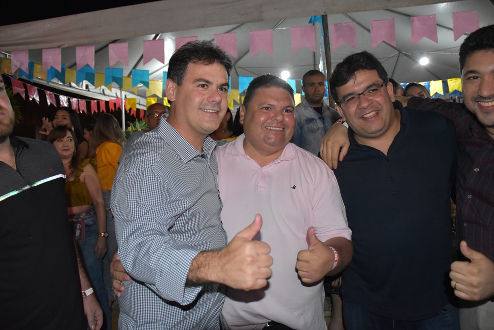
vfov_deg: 47.9
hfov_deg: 67.4
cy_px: 165
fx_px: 371
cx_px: 247
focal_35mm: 27
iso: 2200
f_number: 3.5
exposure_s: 1/60
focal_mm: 18
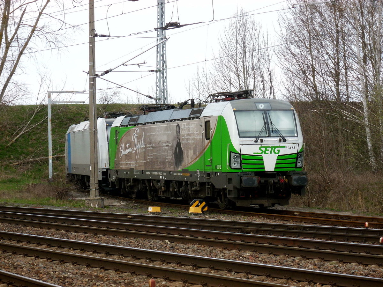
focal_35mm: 121
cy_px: 144
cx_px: 192
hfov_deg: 16.3
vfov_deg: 12.2
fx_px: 1339
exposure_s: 1/145
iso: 100
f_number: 5.8
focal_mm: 21.6
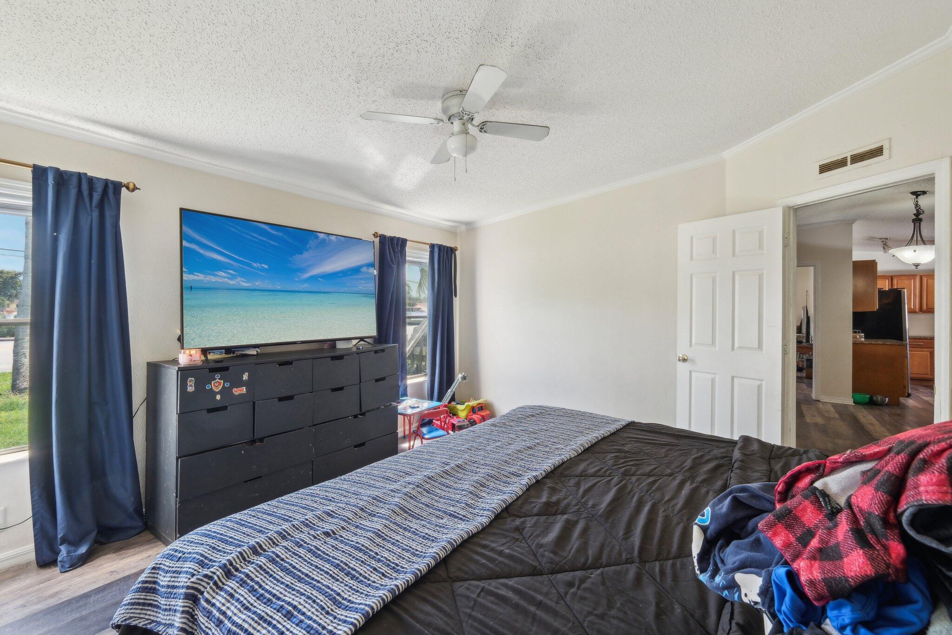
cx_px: 476
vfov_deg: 77.3
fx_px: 397
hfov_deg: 100.4
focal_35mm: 15
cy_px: 318
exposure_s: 1/34
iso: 800
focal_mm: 10
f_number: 8
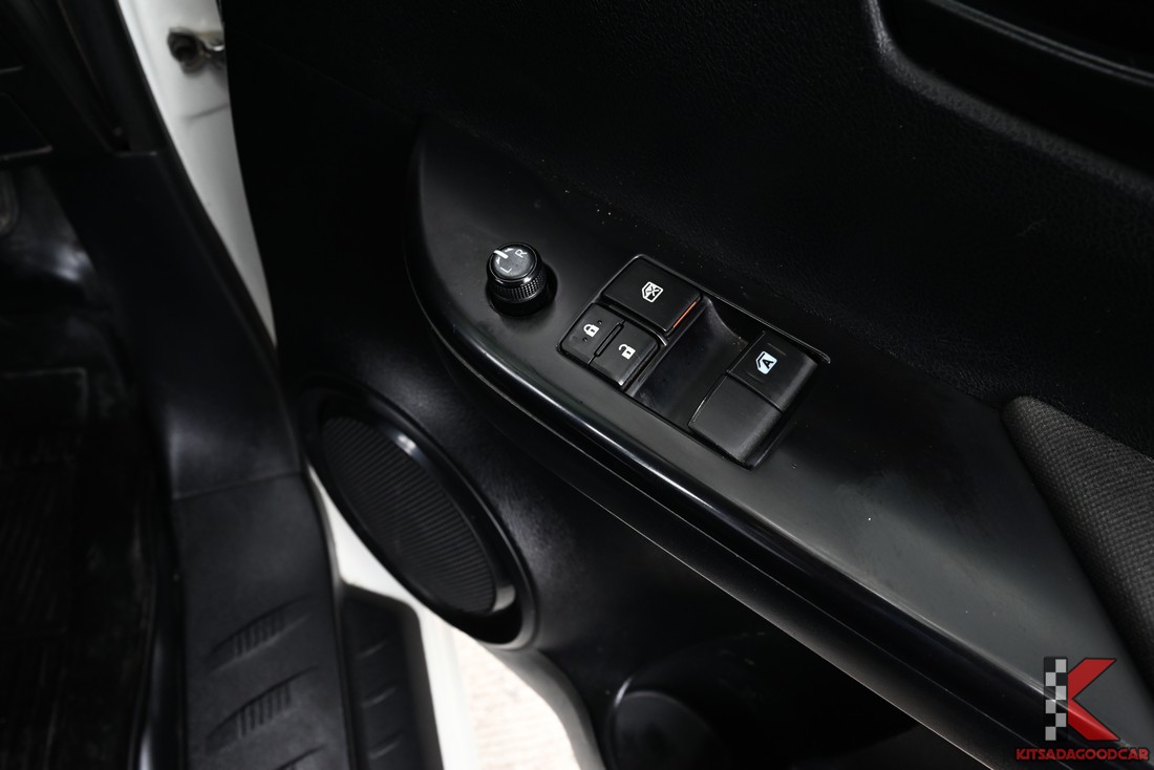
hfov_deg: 63.6
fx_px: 930
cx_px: 577
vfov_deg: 45.0
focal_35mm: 29
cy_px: 385
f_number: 10
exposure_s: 1/50
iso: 1600
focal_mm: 29
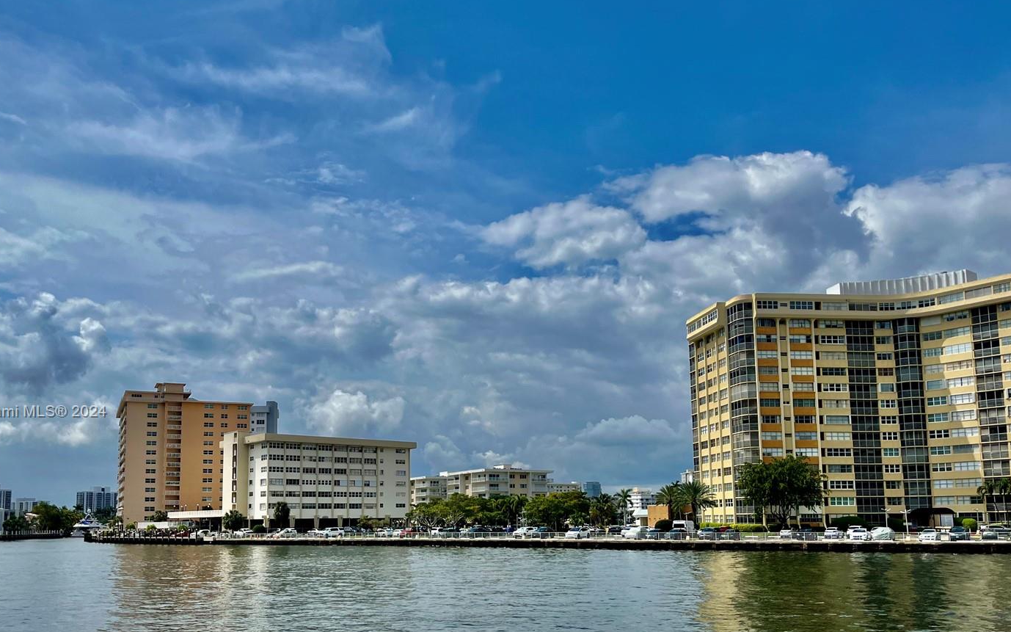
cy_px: 413
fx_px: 882
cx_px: 459
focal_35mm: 32
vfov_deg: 39.0
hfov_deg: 59.6
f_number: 1.6
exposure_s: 1/9091
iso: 50
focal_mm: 5.1
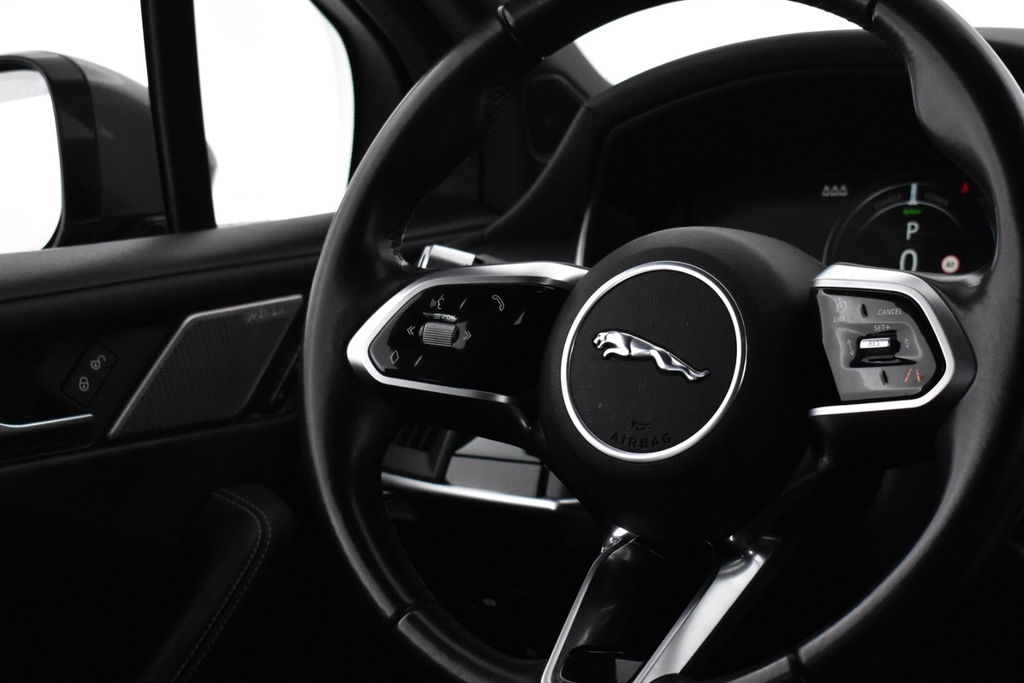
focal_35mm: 65
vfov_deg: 20.9
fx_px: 1849
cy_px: 335
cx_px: 684
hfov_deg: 30.7
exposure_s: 1/80
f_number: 4.5
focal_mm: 32
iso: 3200
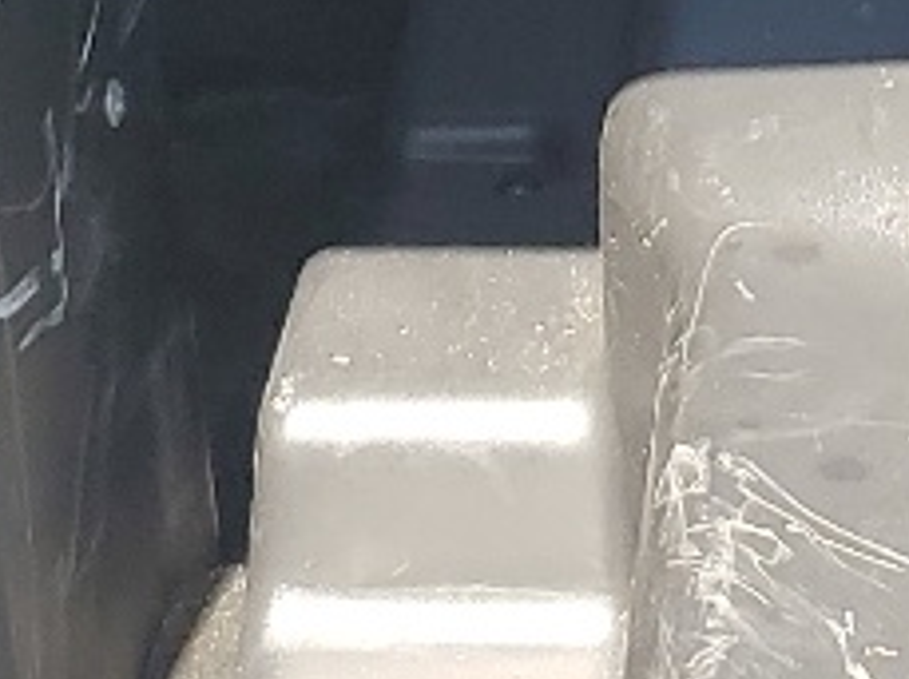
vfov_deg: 7.9
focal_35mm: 182
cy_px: -401
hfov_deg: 10.7
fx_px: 4772
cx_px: 1028
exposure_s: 1/345
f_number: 1.5
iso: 50
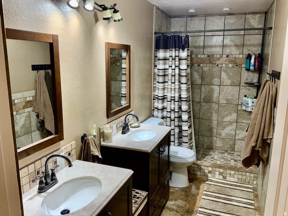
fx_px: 241
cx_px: 144
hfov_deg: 61.7
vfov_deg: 48.2
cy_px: 108
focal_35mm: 29
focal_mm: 3
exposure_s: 1/60
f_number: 1.8
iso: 100
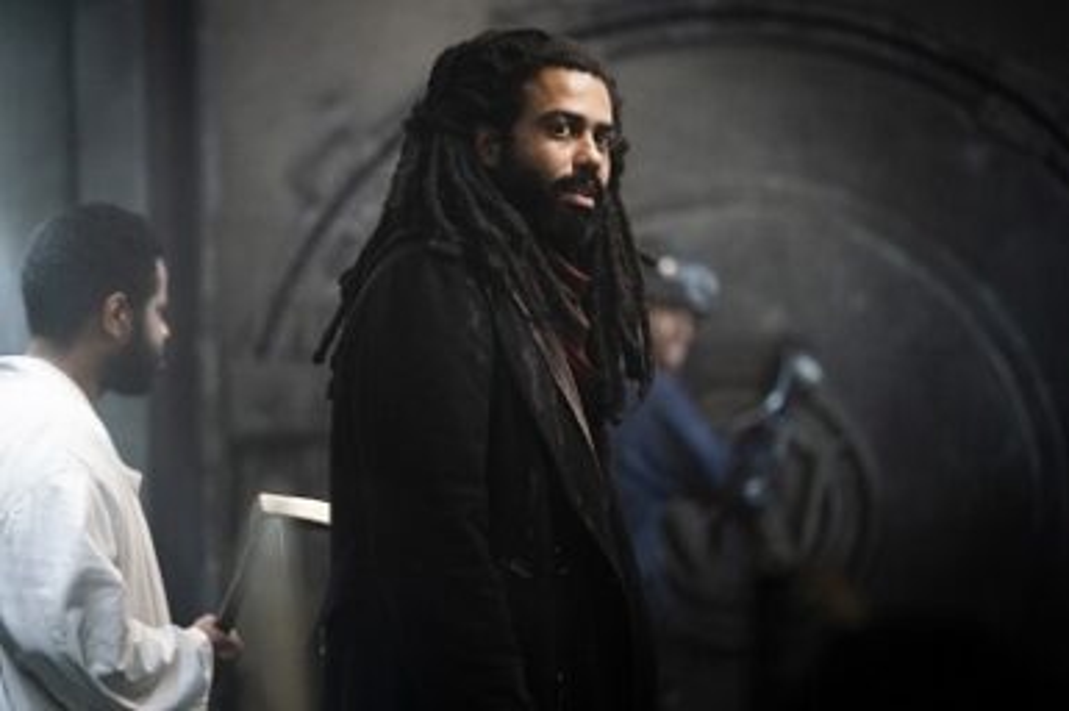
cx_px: 534
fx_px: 4005
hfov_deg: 15.2
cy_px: 356
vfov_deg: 10.1
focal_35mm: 135
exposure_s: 1/125
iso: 6400
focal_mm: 135
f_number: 1.8
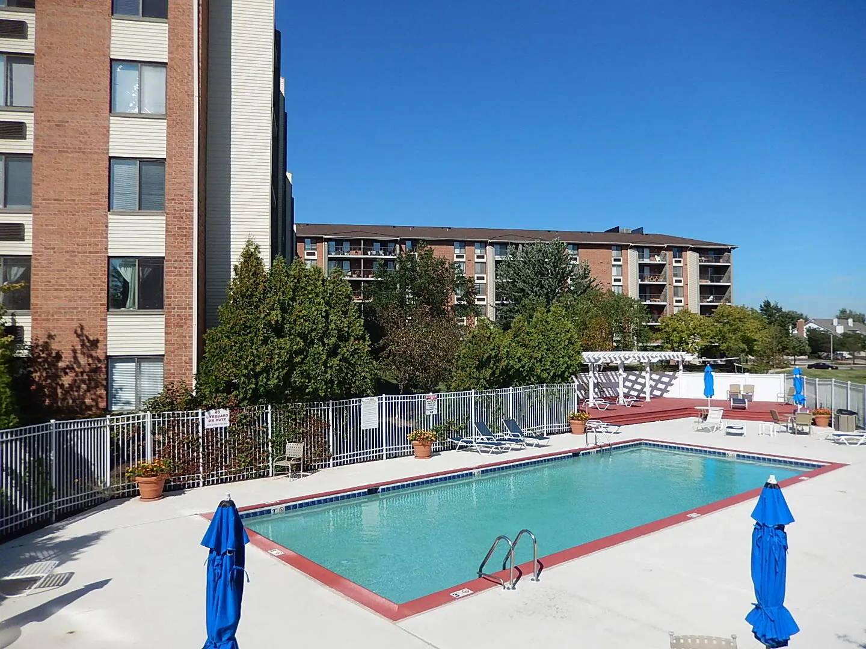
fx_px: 625
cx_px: 433
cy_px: 324
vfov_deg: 54.9
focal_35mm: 25
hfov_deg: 69.4
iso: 125
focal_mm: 4.5
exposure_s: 1/640
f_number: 6.8
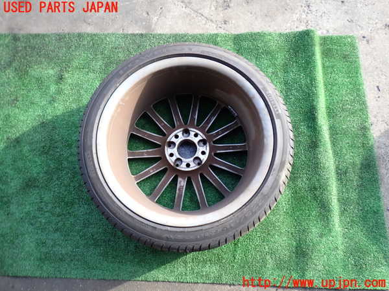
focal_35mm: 25
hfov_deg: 69.4
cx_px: 194
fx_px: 281
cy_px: 146
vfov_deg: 54.9
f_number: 5.6
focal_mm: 4.5
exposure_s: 1/30
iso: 100
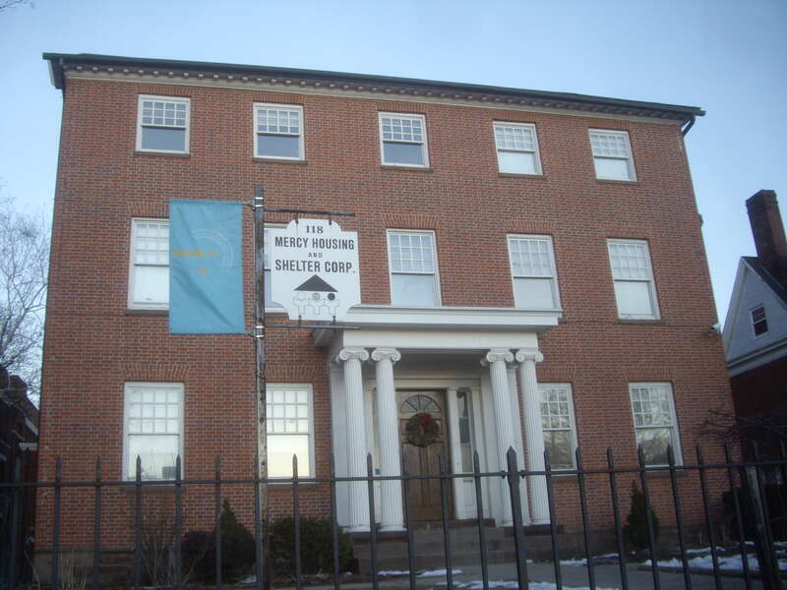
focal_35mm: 38
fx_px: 864
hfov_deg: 49.0
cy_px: 295
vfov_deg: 37.7
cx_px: 394
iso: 200
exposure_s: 1/60
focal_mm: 7.9
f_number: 2.8
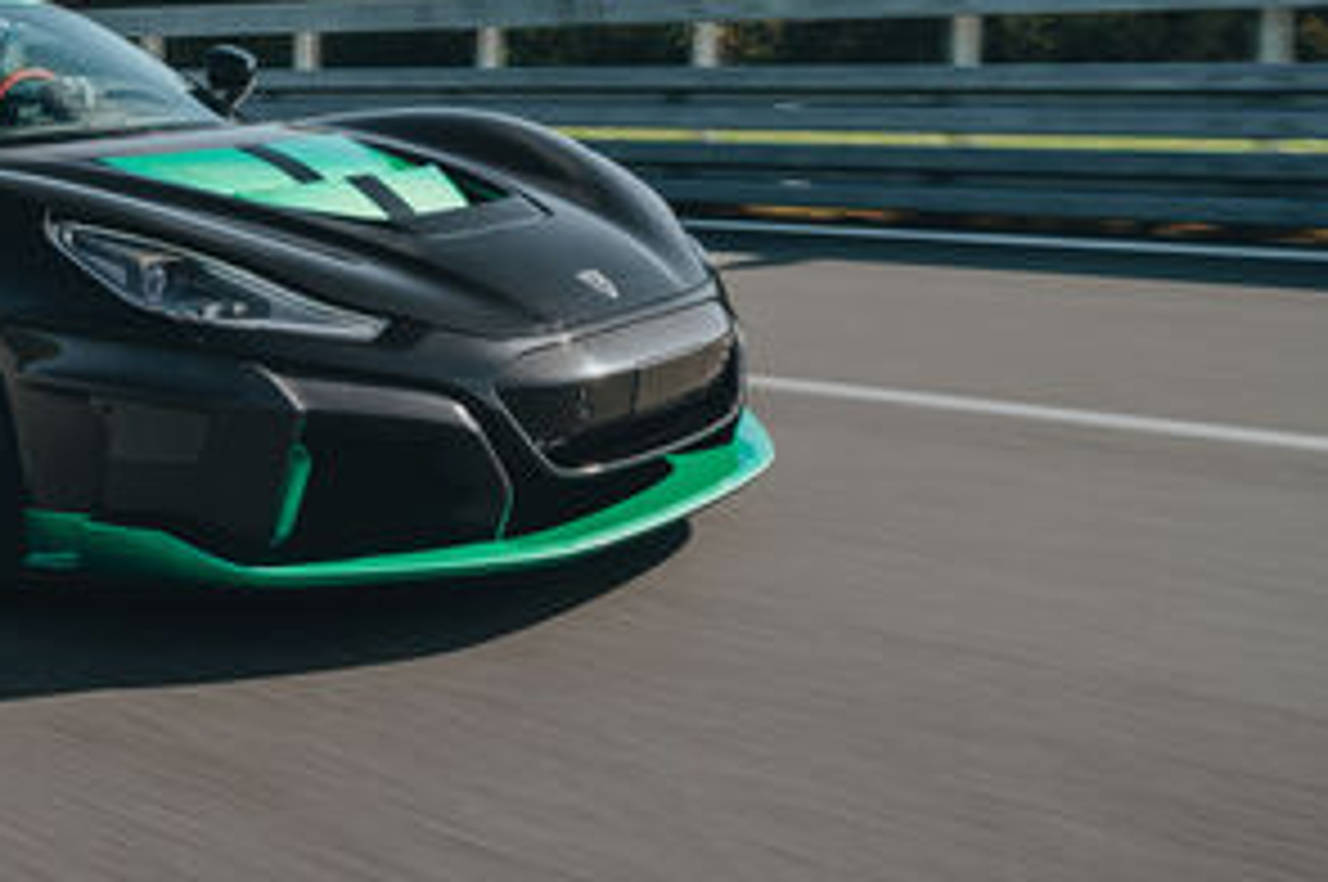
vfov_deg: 26.5
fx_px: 1842
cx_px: 212
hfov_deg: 37.8
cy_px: 182
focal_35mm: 50
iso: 100
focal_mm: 24
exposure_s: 1/200
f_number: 5
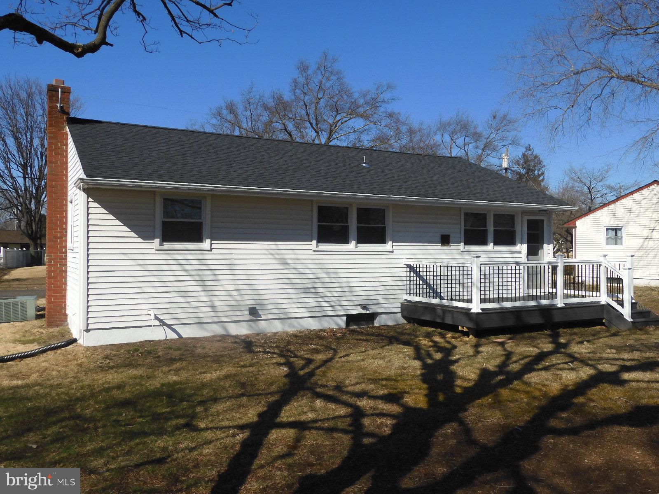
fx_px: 571
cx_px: 330
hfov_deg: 60.0
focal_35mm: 30
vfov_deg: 46.8
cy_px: 247
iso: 100
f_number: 3.5
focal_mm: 5.4
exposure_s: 1/1600
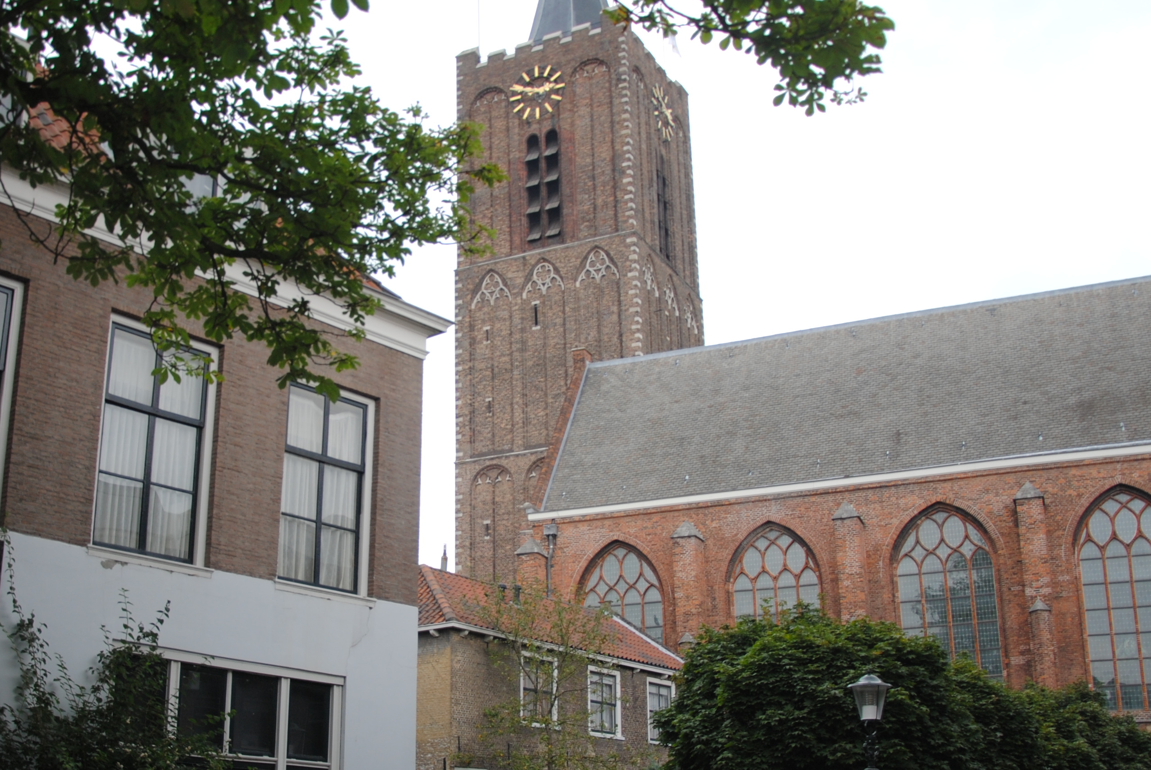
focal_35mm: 41
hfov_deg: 47.0
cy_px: 465
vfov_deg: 32.6
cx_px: 440
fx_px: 1312
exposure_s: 1/125
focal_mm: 18
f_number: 3.5
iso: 110
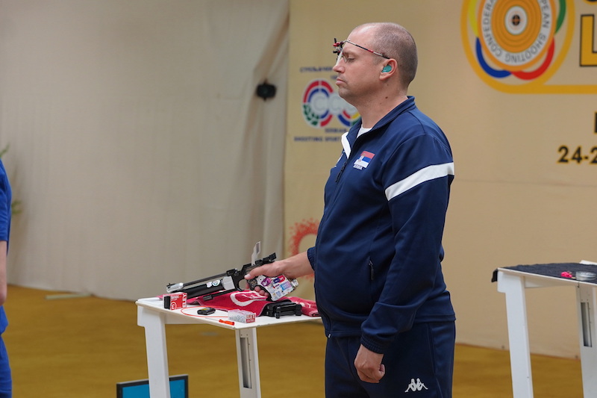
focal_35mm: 70
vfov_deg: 19.4
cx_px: 298
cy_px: 199
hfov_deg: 28.8
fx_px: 1161
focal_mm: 70
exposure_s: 1/160
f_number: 4
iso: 800
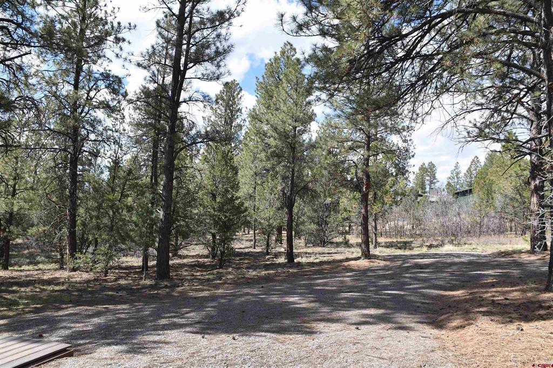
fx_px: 415
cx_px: 276
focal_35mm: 27
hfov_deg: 67.4
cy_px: 184
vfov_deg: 47.9
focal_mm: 18
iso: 200
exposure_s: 1/250
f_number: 8
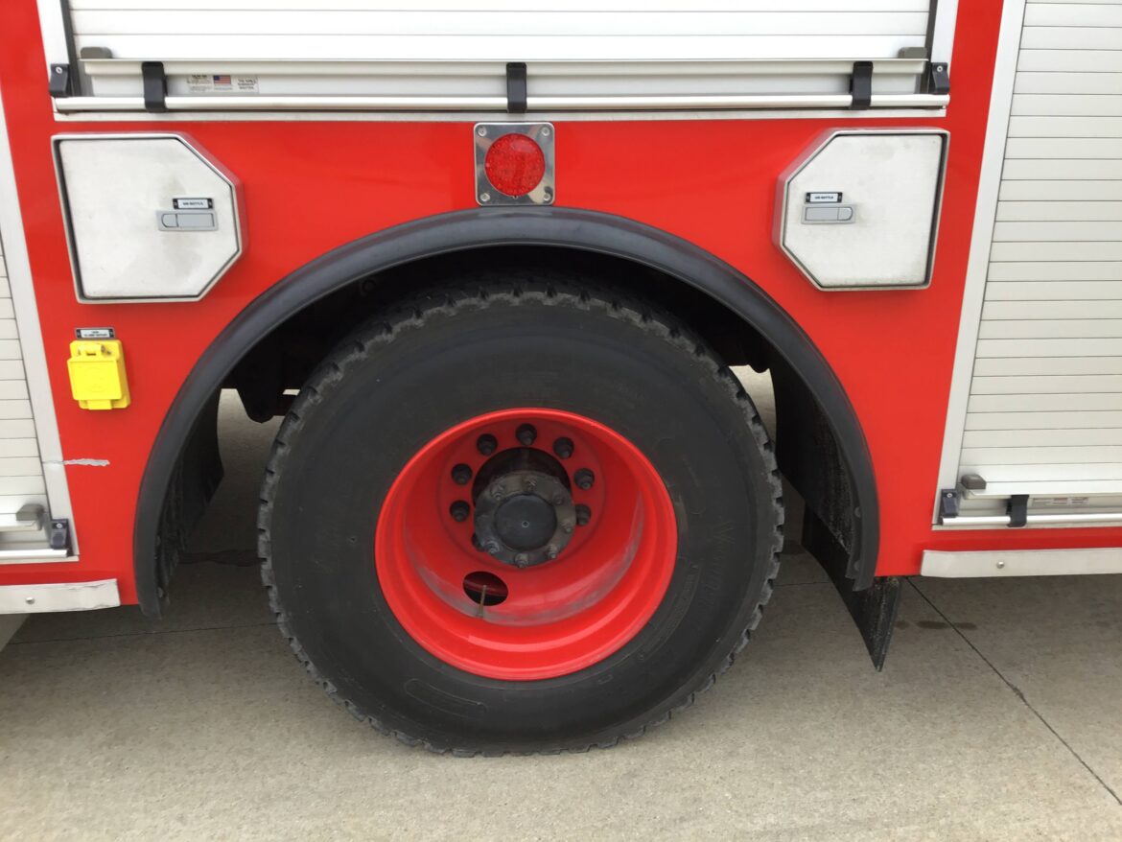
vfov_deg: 45.5
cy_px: 421
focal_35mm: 31
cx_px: 561
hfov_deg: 58.3
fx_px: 1005
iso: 25
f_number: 2.4
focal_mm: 3.3
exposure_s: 1/50
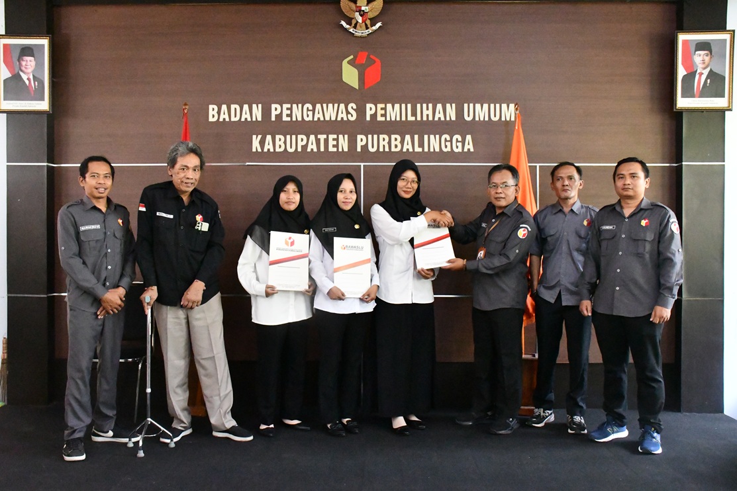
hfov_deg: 57.2
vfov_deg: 40.0
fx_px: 676
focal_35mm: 33
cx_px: 368
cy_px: 246
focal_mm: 22
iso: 20000
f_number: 8
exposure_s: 1/250
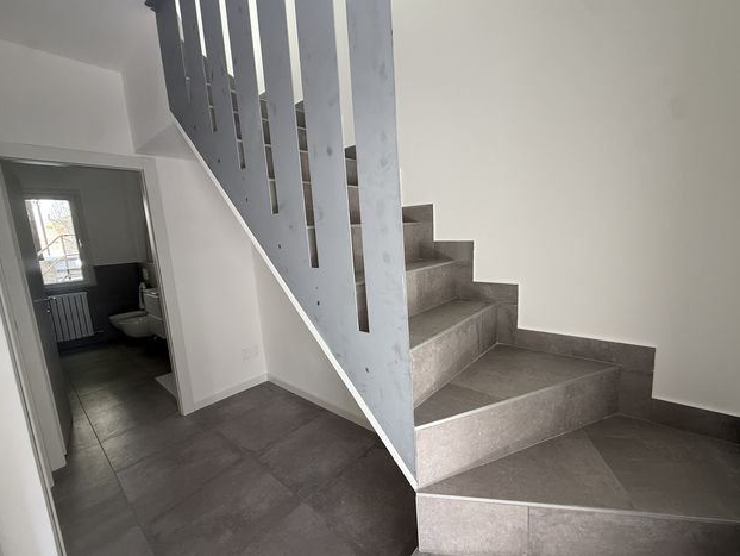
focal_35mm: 15
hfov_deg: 98.0
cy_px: 279
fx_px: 321
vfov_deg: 81.8
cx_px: 391
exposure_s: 1/99
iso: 160
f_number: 2.2
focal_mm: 2.22
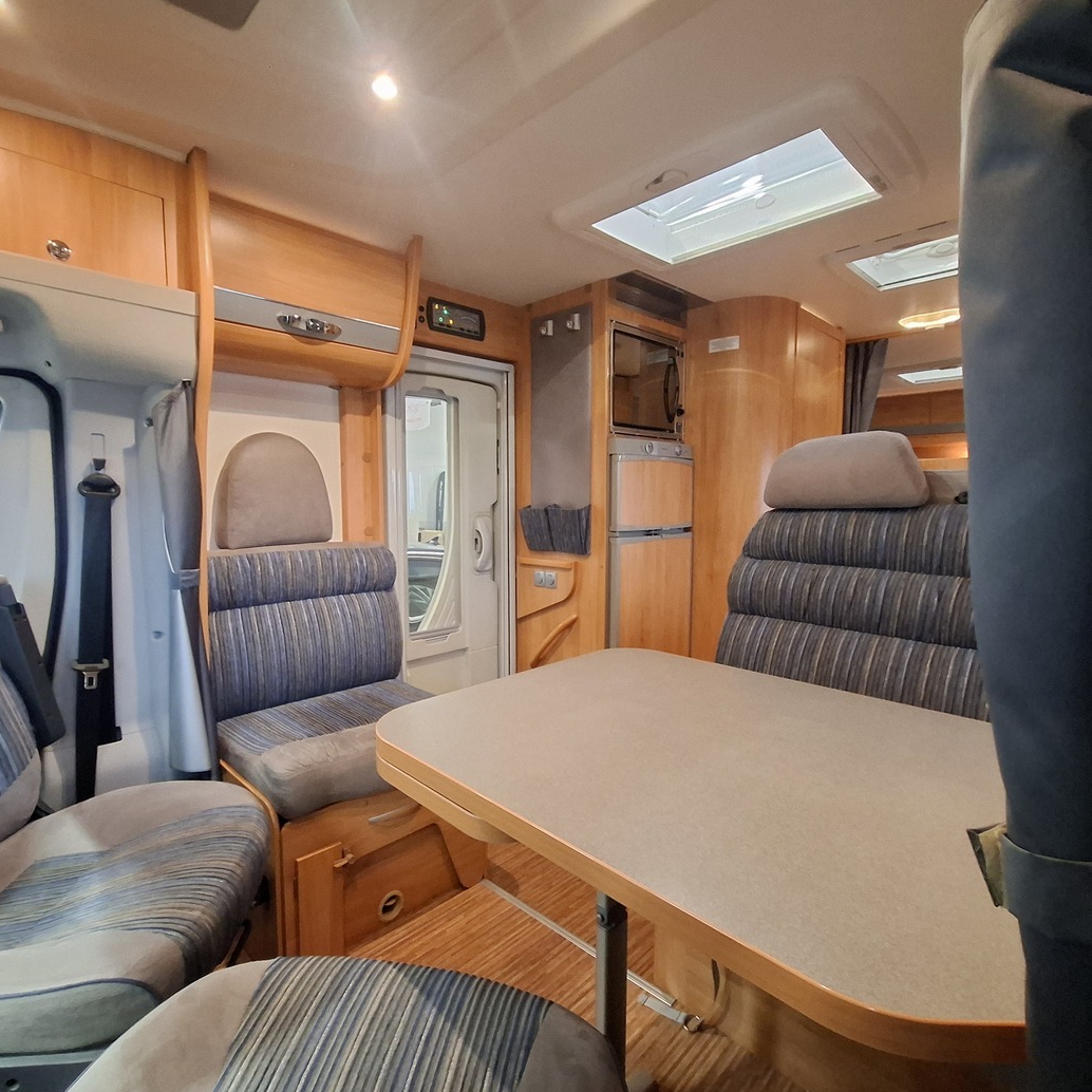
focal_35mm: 16
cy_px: 548
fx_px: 571
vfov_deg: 87.4
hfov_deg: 87.2
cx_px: 501
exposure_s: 1/20
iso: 500
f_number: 2.2
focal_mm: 1.74
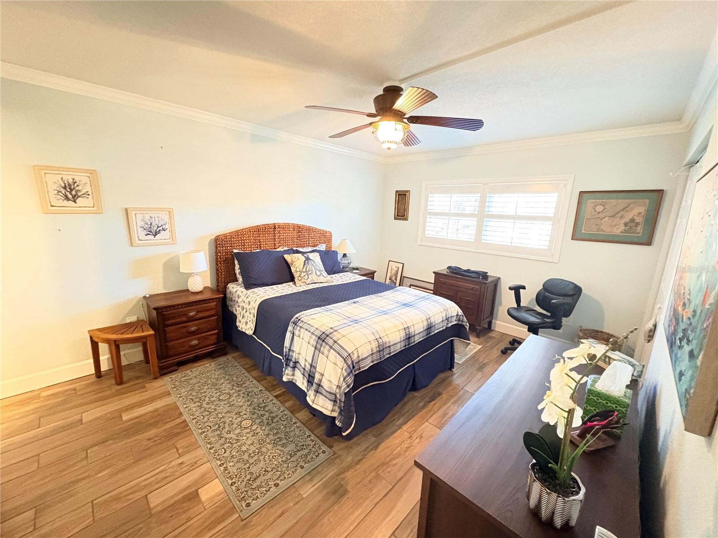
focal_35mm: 14
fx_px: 290
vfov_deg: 85.7
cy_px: 269
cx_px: 359
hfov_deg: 102.1
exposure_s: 1/24
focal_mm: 2.22
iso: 1600
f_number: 2.2
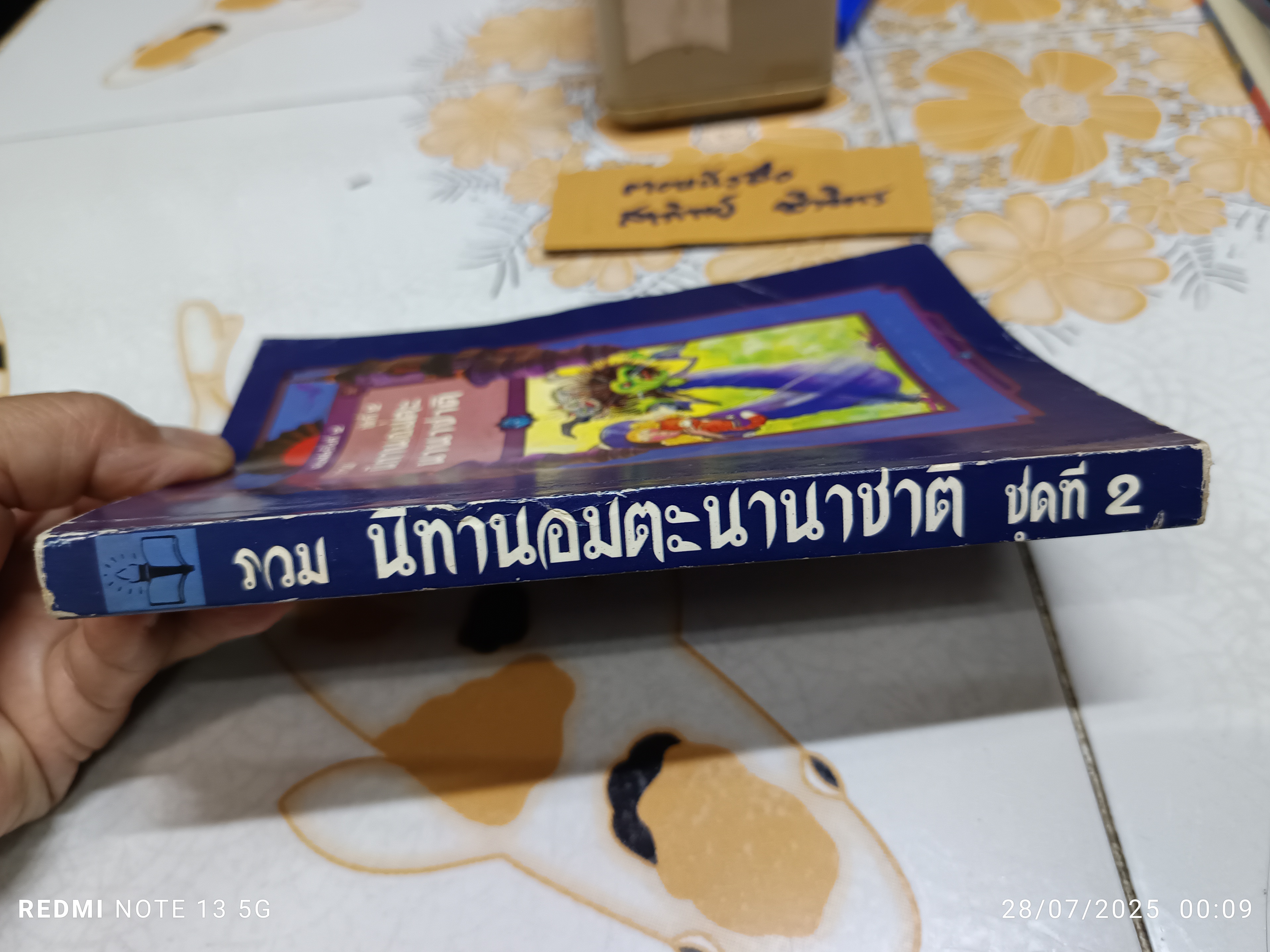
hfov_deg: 69.4
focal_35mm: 25
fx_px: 917
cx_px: 635
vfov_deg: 54.9
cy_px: 464
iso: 975
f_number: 1.7
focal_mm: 5.31
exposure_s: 1/25
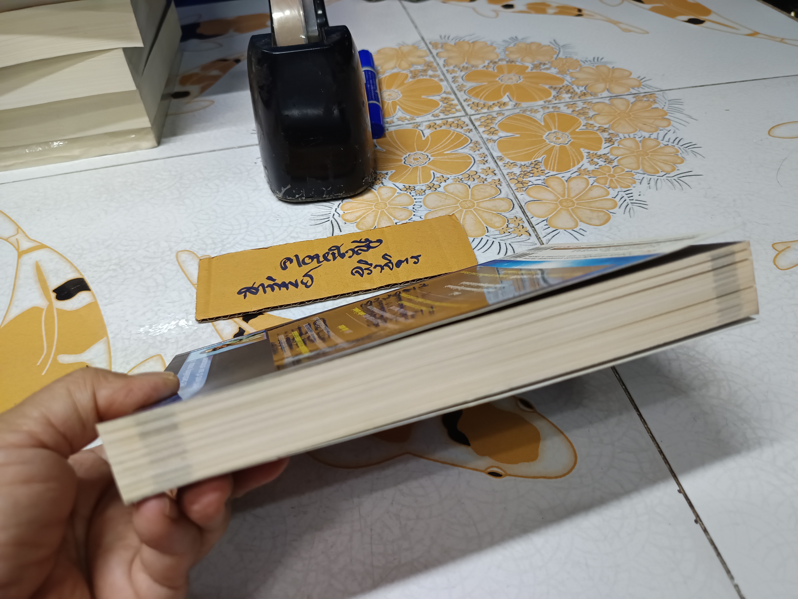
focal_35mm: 24
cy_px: 300
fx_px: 553
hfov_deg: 71.6
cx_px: 399
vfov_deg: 56.8
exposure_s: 1/33.3
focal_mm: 5.31
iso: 1203
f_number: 1.7
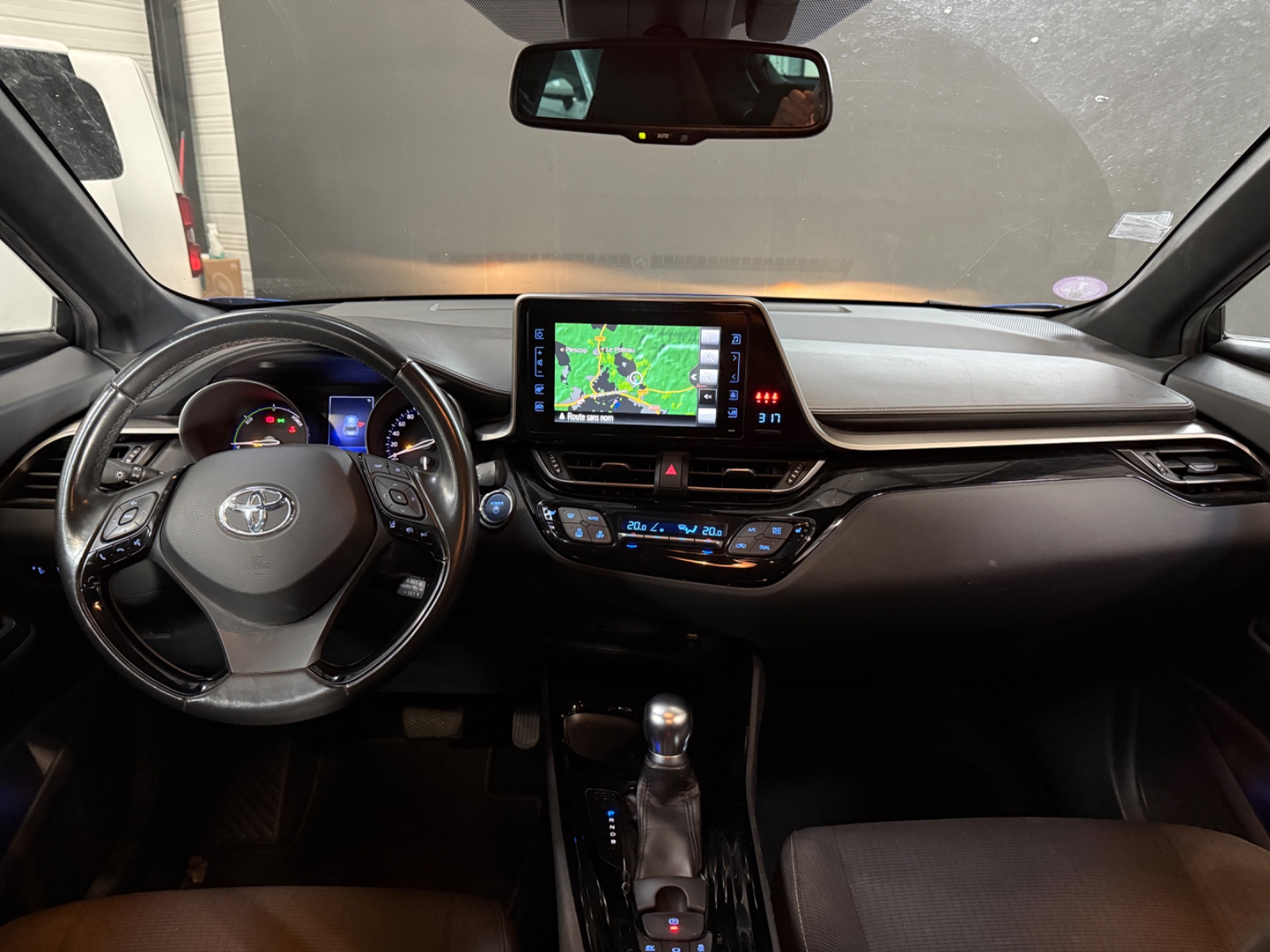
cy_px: 476
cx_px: 635
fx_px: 881
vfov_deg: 56.8
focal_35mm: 24
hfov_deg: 71.6
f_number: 1.78
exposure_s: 1/37
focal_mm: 6.76
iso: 1000
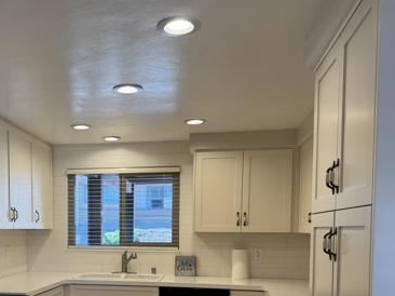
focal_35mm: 42
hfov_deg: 43.6
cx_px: 105
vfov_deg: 32.9
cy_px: 255
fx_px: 479
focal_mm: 6.76
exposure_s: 1/120
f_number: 1.78
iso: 100
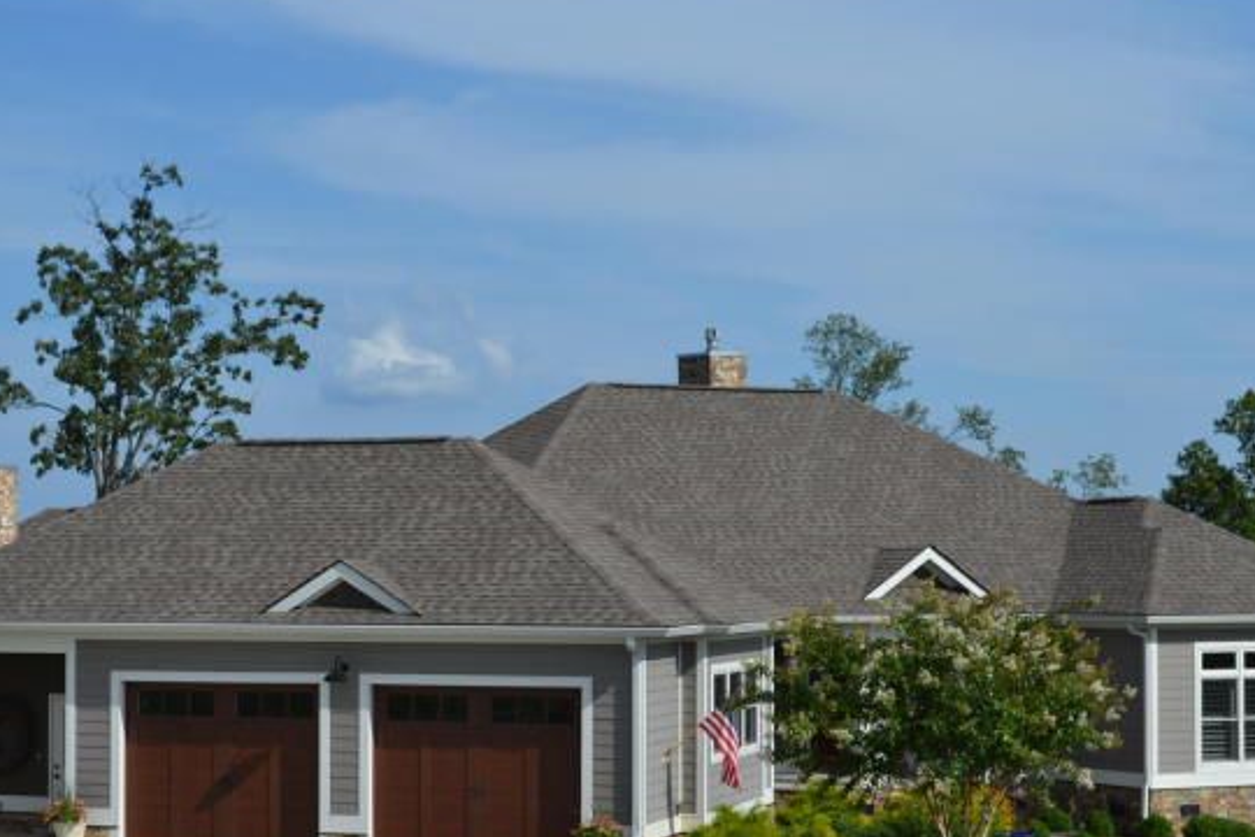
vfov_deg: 17.1
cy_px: 479
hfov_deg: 25.2
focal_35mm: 80
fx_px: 2789
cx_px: 404
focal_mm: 32
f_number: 9
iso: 100
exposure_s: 1/320
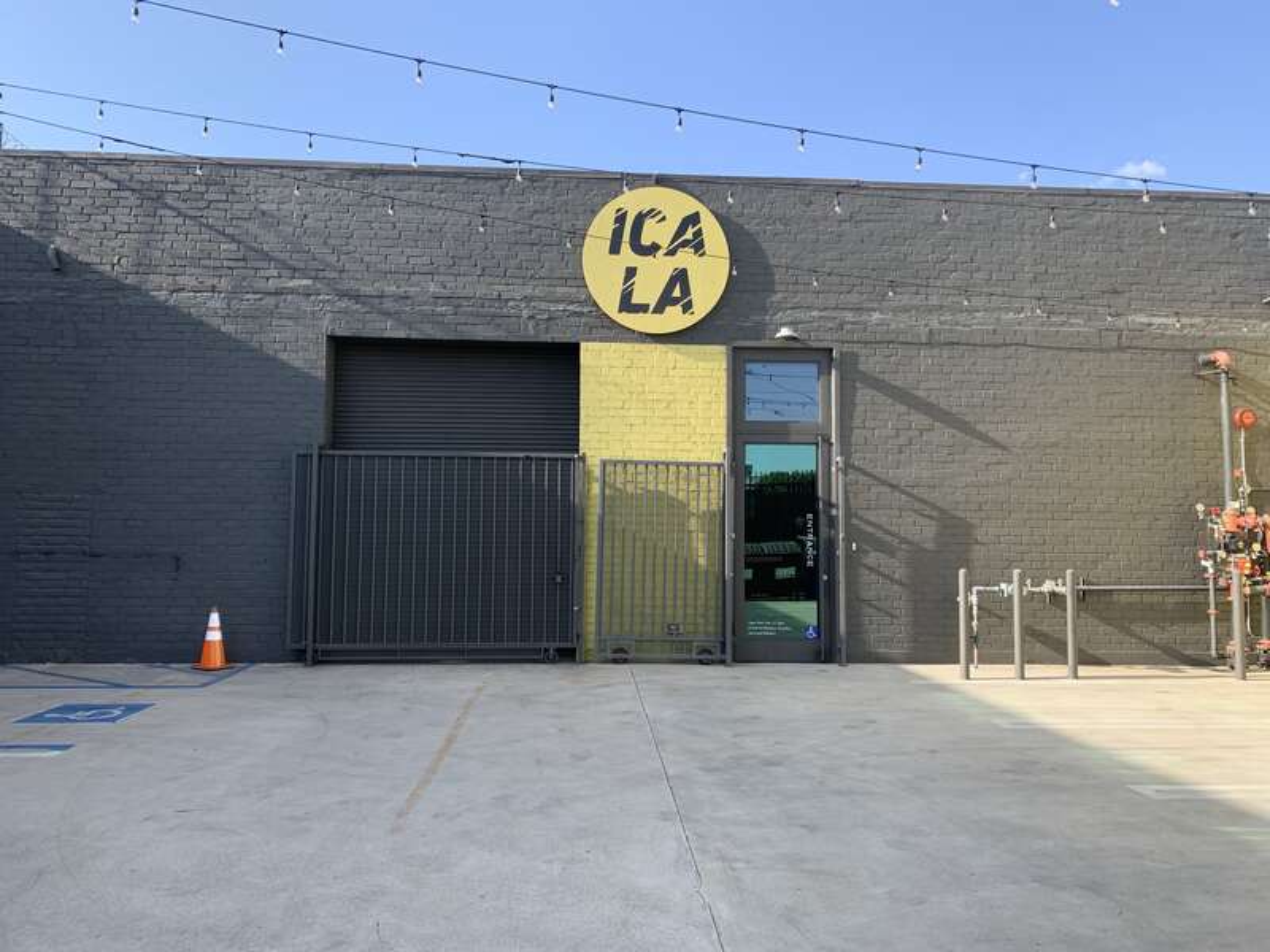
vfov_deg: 53.1
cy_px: 476
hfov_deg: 67.3
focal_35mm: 26
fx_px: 954
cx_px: 635
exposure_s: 1/754
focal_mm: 4.25
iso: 25
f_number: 1.8
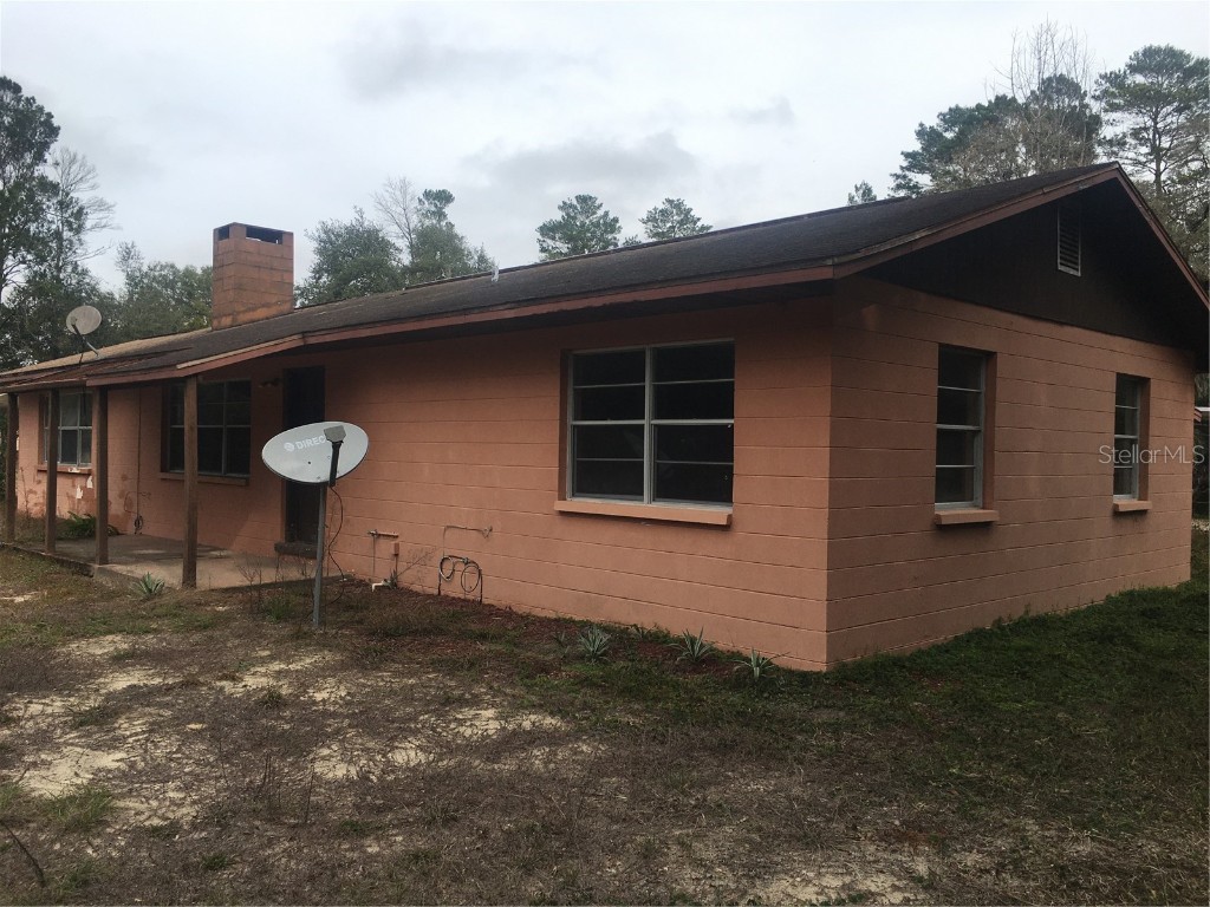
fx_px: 1014
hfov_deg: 61.7
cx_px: 605
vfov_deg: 48.2
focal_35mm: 29
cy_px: 454
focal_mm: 4.15
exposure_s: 1/1350
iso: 25
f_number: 2.2
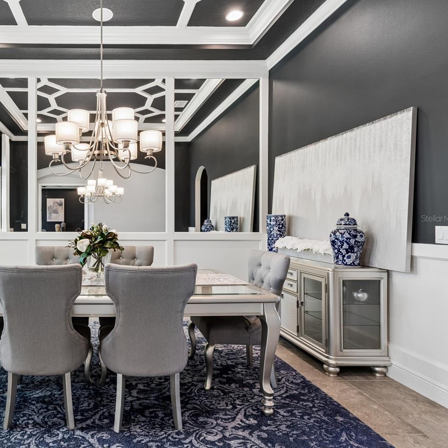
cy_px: 218
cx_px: 109
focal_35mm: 20
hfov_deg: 69.6
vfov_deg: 74.8
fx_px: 293
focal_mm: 10
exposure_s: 1/1.67
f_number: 7.1
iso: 100
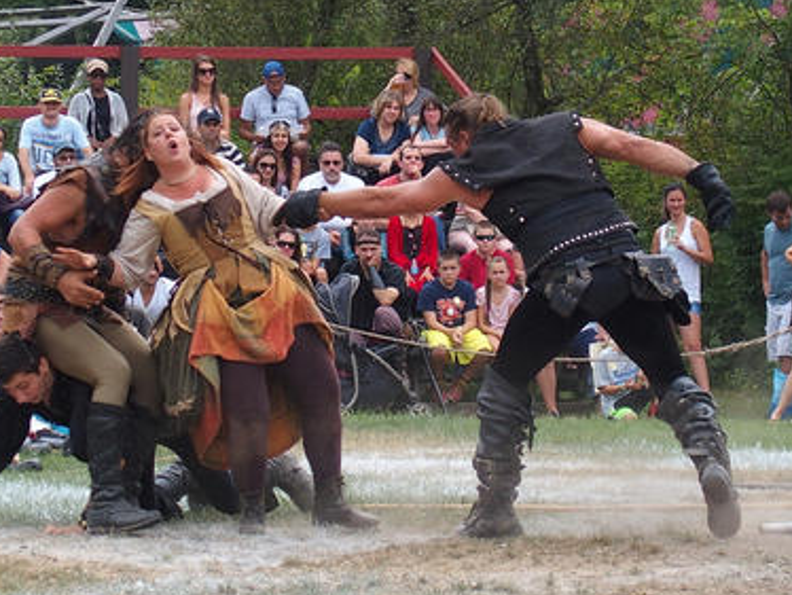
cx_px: 358
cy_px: 292
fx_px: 2702
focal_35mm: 118
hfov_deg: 16.7
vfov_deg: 12.6
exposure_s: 1/640
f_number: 2.8
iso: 100
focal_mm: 19.6
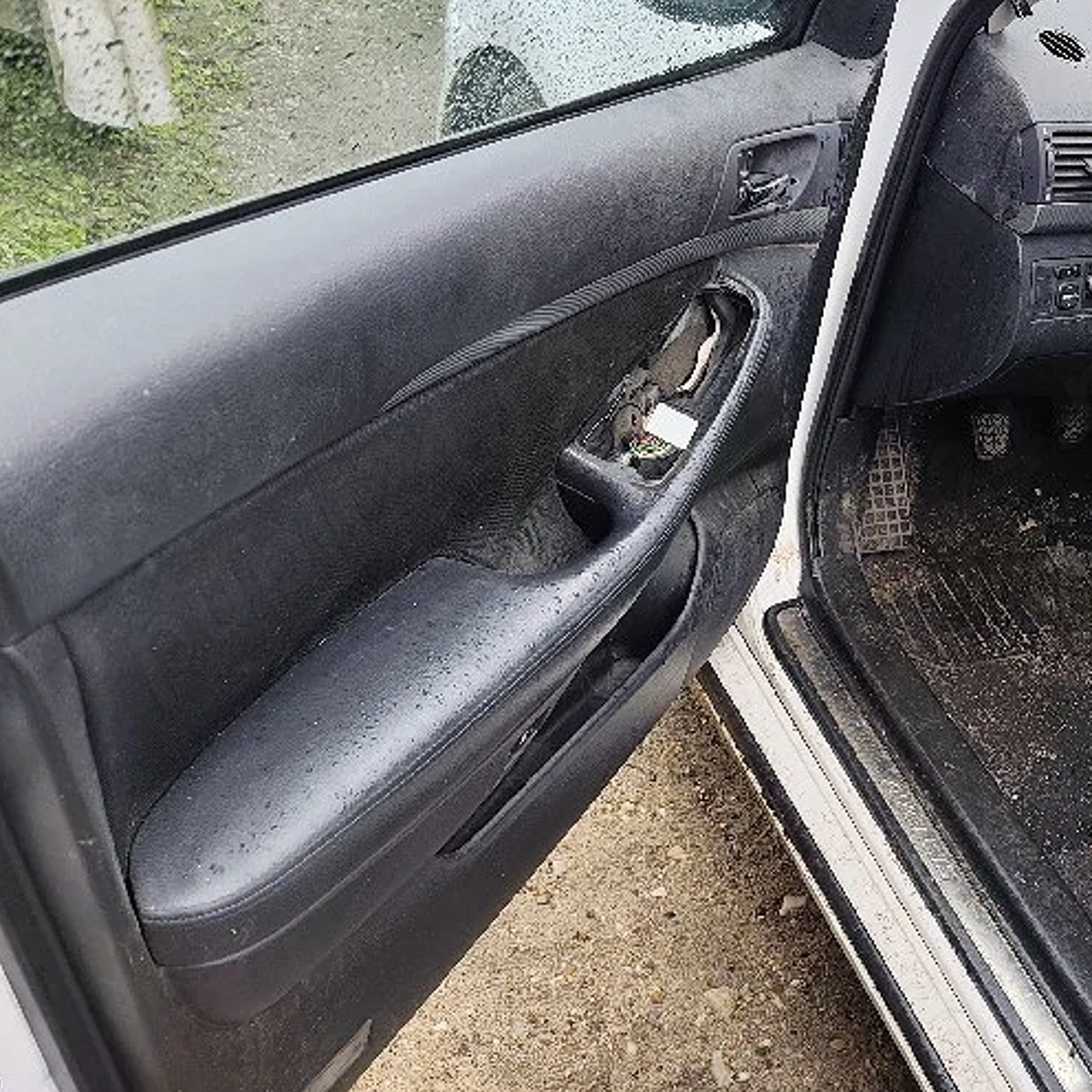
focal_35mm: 41
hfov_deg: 36.9
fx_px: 1463
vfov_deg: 40.9
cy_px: 524
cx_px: 1077
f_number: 1.65
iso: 50
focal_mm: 6.19
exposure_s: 1/189
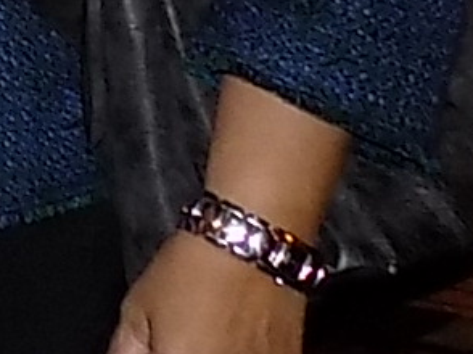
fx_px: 2430
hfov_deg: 9.0
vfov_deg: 7.8
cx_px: -944
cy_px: -436
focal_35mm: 178
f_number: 3.1
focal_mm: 4
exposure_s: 1/30
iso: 200
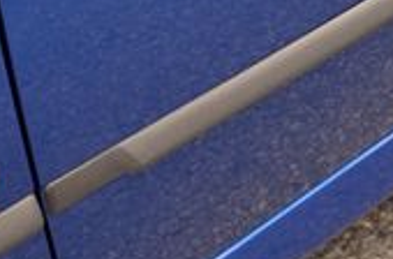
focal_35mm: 147
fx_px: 1599
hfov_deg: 14.0
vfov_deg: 8.9
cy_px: -199
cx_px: 157
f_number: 6.3
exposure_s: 1/160
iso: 200
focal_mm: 26
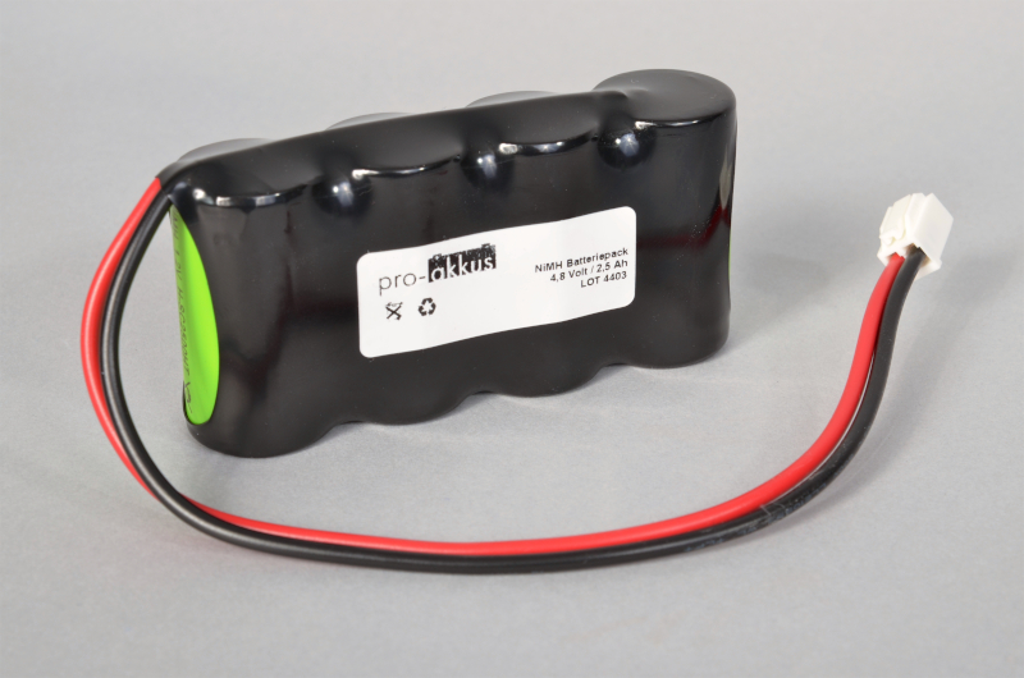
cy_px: 339
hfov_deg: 19.5
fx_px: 2981
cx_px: 512
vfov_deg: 13.0
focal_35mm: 105
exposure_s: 1/160
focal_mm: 70
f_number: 11
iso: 200
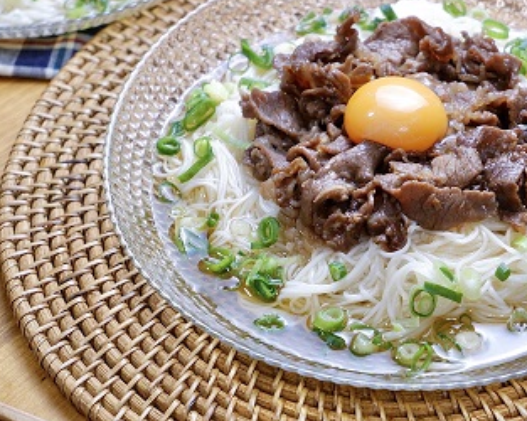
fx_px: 1590
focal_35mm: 102
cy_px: 147
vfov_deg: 15.1
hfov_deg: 18.7
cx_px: 367
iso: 1000
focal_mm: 45
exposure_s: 1/70
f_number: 5.6
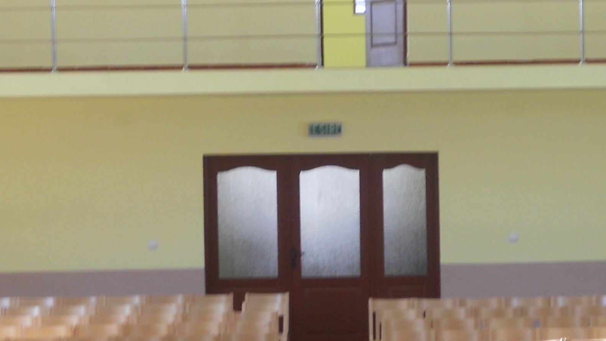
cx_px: 337
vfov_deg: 9.5
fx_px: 2041
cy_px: 208
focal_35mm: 127
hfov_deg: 16.9
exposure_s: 1/30
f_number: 4.3
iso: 100
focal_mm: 8.2
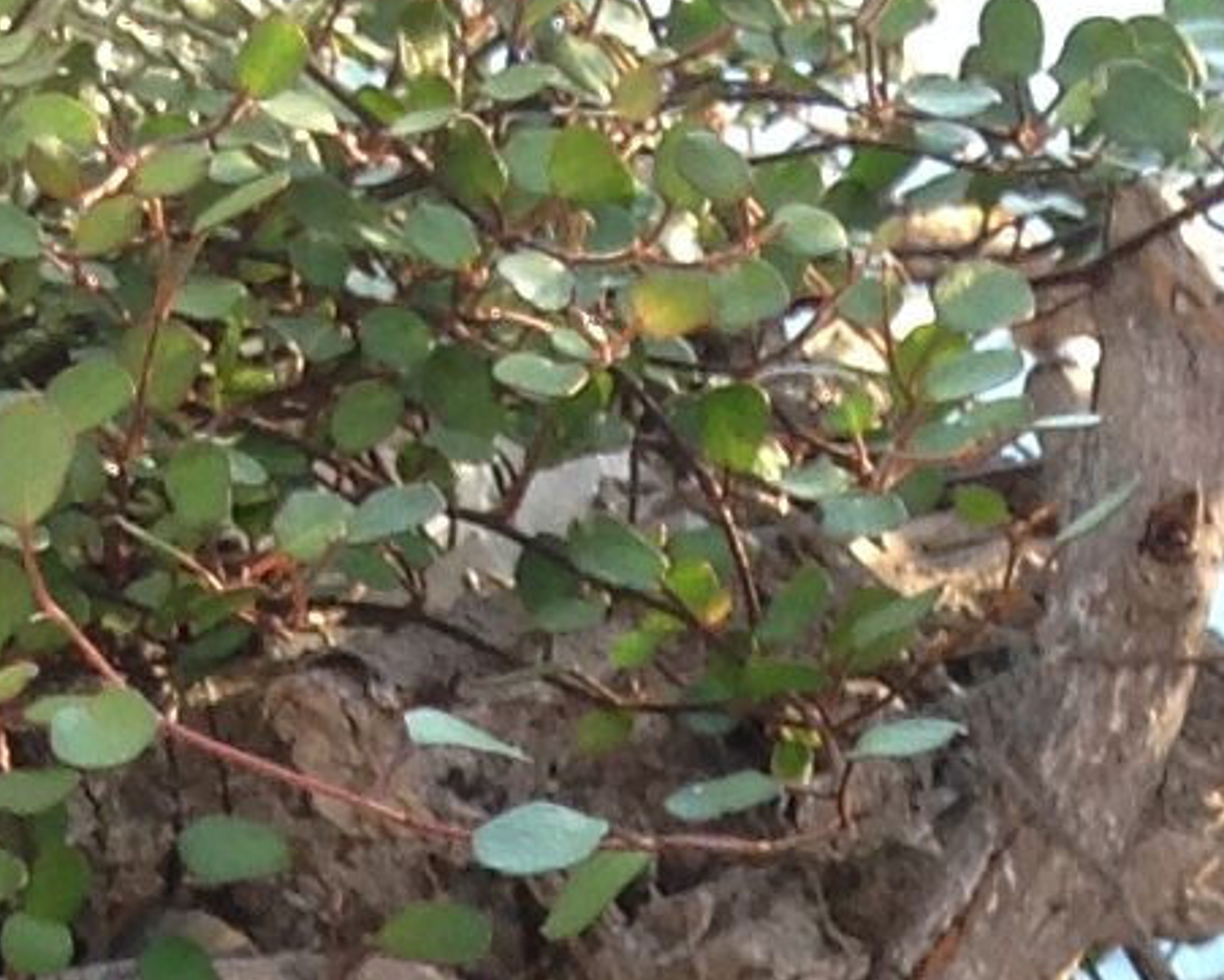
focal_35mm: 196
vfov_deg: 7.3
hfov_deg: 9.7
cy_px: 2565
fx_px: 7102
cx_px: 1620
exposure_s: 1/60
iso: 64
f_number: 2.4
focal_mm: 4.28
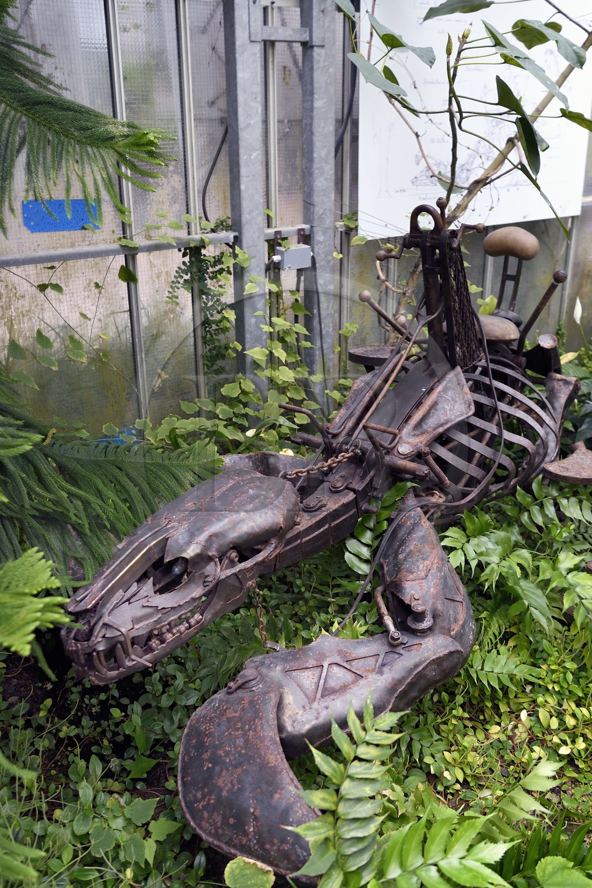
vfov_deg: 58.7
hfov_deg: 41.1
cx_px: 296
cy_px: 444
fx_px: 789
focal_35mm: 32
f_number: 4.5
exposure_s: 1/320
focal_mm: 32
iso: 800
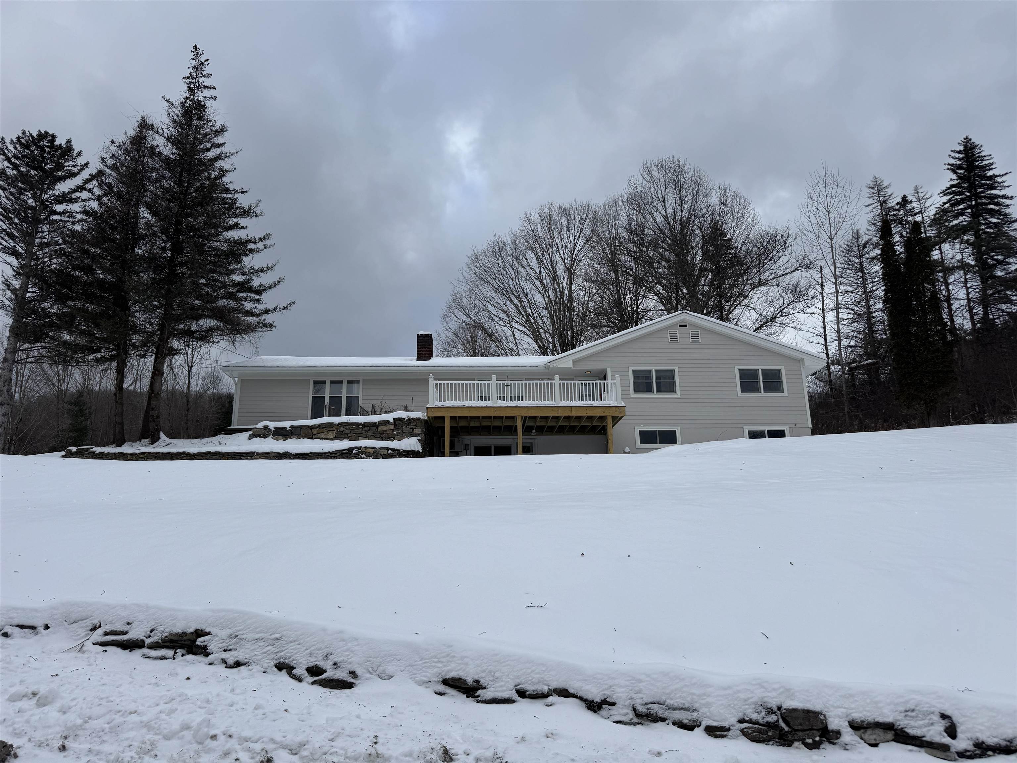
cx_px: 508
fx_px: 705
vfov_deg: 56.8
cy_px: 382
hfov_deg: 71.6
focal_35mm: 24
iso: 80
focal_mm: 6.76
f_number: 1.78
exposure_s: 1/4310
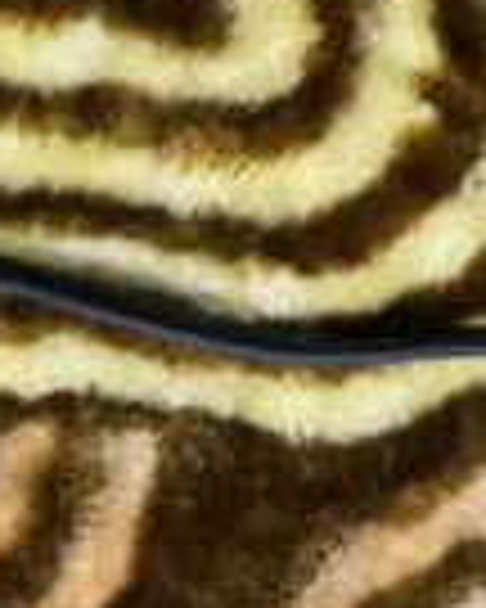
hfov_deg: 11.5
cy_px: -680
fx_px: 2247
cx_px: 837
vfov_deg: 13.0
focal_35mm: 125
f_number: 1.78
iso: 640
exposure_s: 1/33
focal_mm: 6.86
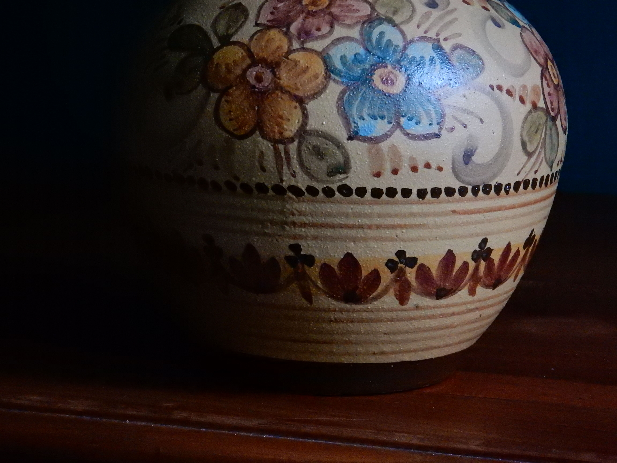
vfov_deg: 12.7
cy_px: 232
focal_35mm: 117
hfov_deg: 16.8
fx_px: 2085
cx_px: 308
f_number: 5.6
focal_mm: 20.9
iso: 1600
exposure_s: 1/50
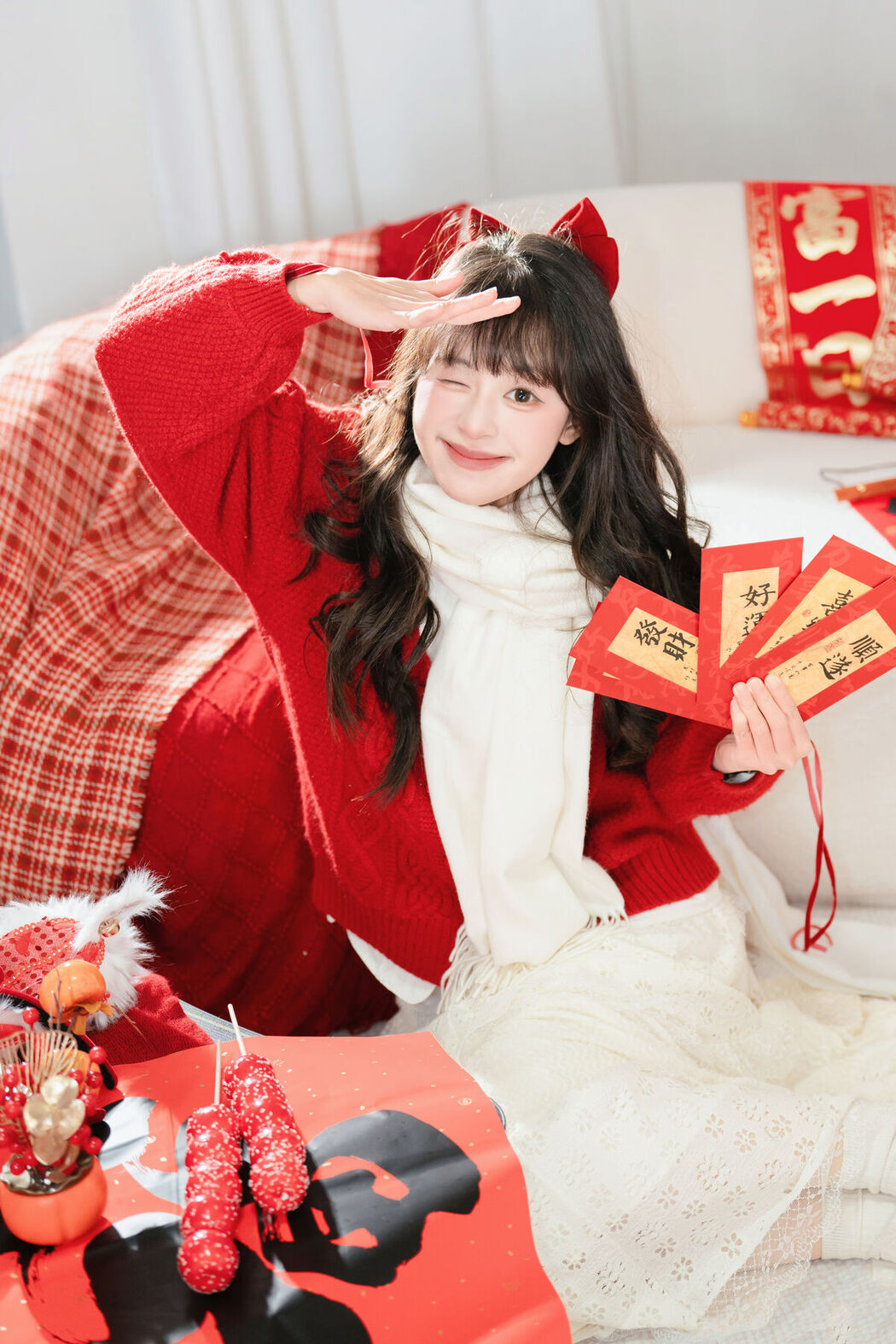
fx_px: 3136
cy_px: 672
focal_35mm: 84
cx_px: 448
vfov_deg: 24.2
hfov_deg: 16.3
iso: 1250
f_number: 2.8
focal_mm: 84
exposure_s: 1/200
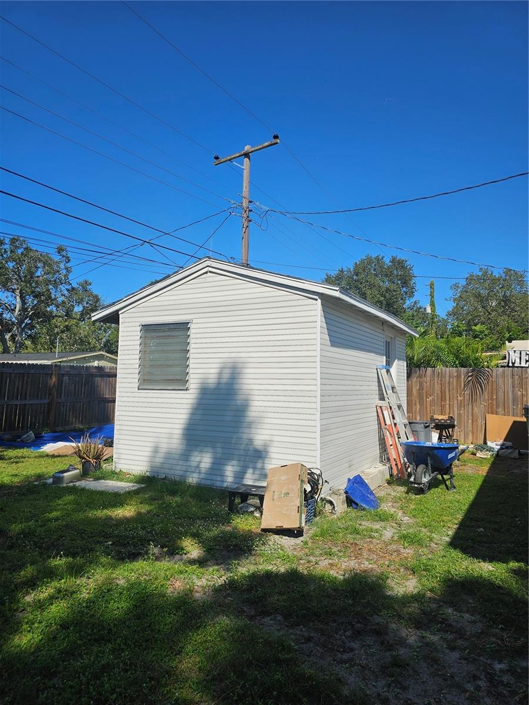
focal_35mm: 23
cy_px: 352
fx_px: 469
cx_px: 264
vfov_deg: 73.9
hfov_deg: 58.9
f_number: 1.7
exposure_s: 1/1677
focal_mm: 6.3
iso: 12
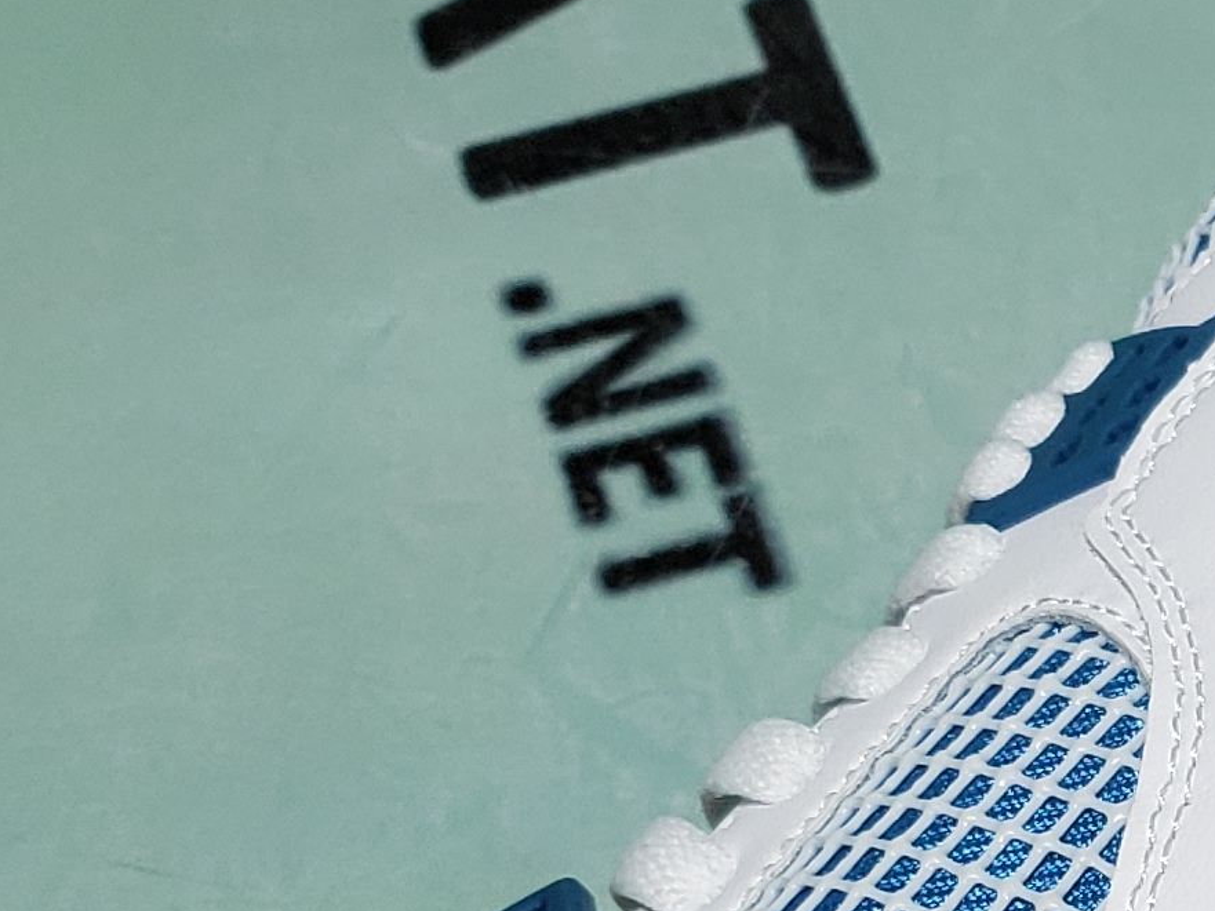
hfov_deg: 15.2
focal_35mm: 119
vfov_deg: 12.1
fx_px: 4177
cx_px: 1851
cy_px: 1192
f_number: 1.5
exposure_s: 1/635
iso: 50
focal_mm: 4.3
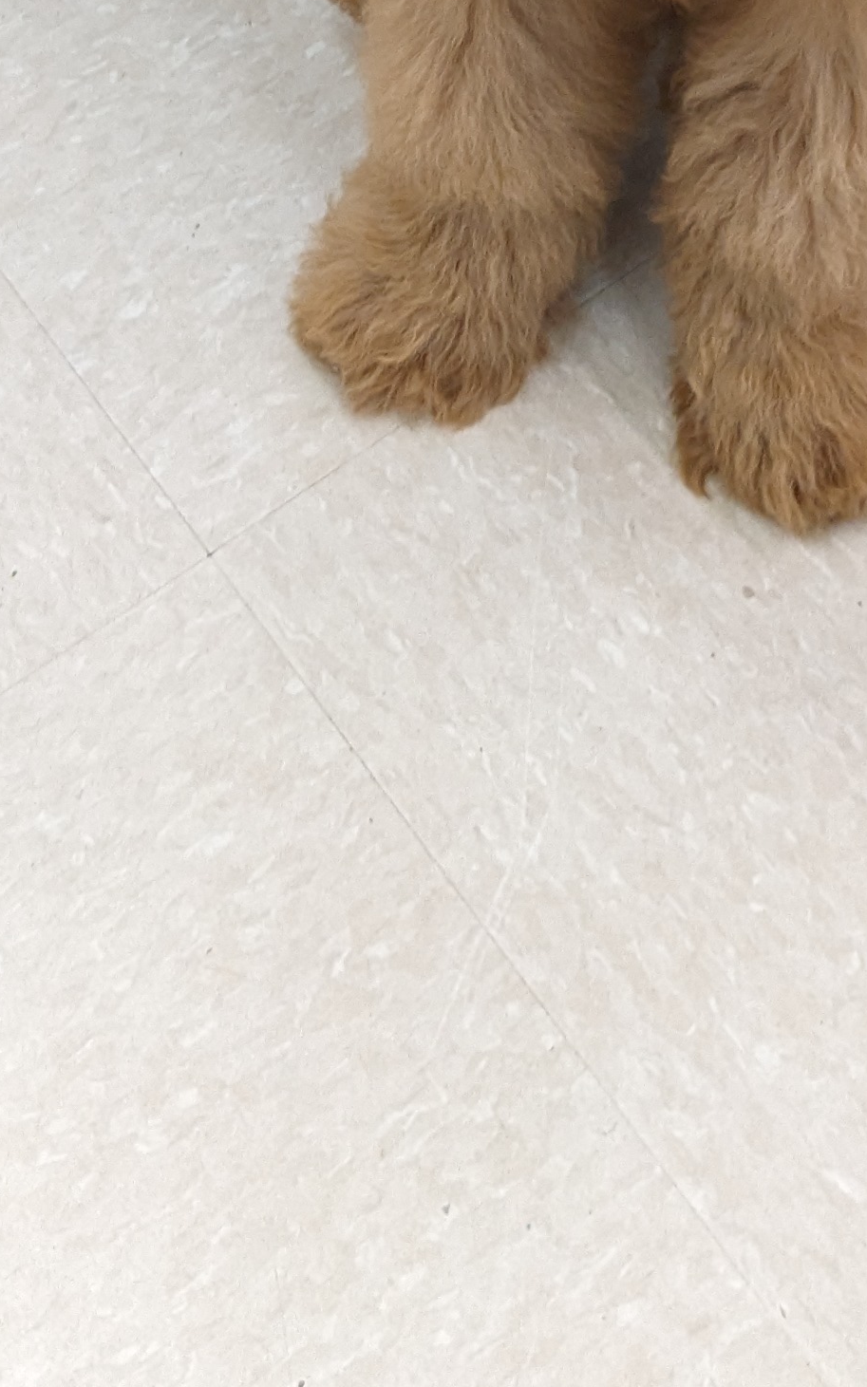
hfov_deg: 16.5
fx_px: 2987
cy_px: -246
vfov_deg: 24.0
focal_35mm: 79
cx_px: 558
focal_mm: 4.38
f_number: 1.73
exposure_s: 1/60
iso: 146
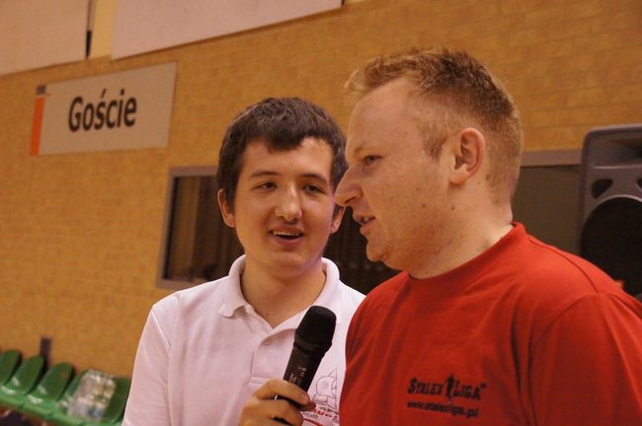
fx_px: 1069
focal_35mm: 60
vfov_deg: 22.6
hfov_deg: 33.4
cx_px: 321
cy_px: 213
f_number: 5.6
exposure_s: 1/400
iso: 6400
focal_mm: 40
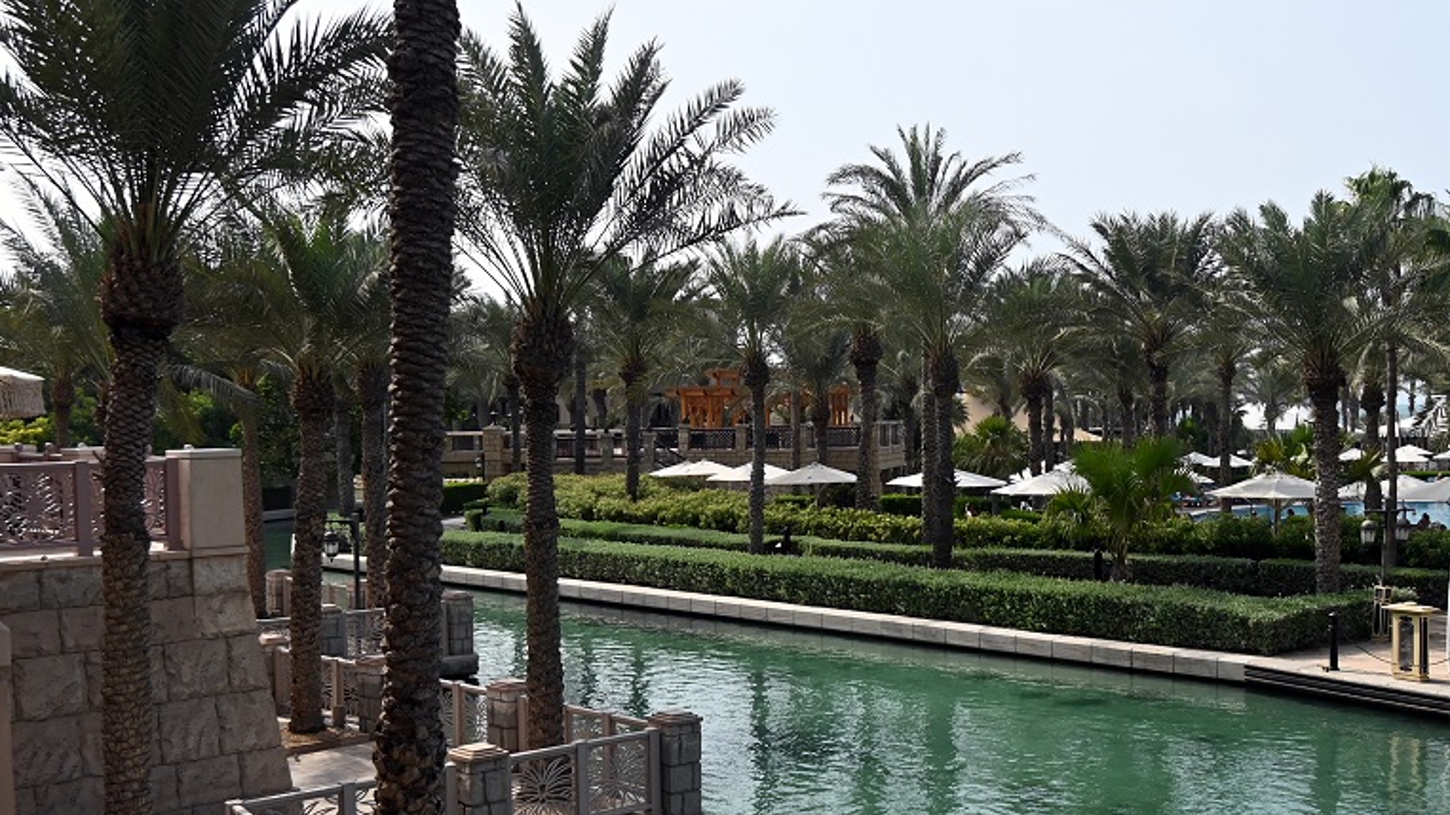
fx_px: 1576
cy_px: 523
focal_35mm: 41
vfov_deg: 28.9
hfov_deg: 49.4
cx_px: 765
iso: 100
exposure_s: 1/320
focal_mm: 20
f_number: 7.1
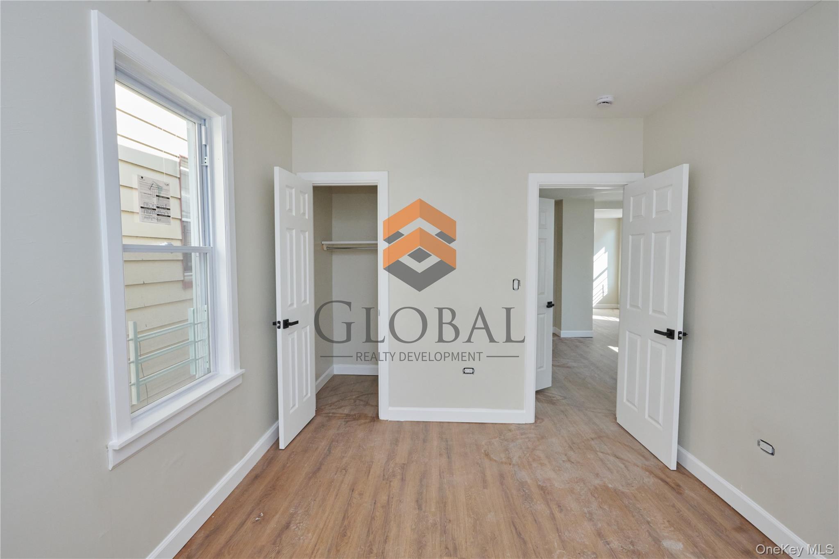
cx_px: 420
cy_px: 280
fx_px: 373
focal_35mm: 16
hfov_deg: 96.7
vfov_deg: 73.7
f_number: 16
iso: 1600
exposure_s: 1/80
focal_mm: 16
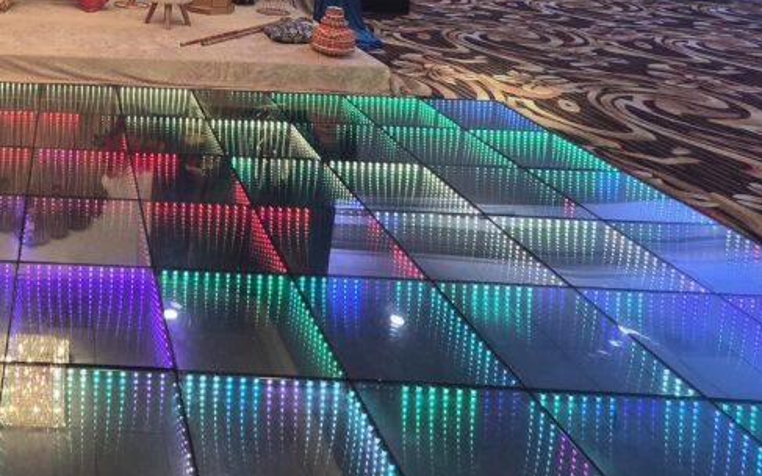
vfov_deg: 34.9
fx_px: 602
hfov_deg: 54.5
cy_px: -86
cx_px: 50
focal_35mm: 29
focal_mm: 2.2
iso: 160
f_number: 2.2
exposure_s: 1/120
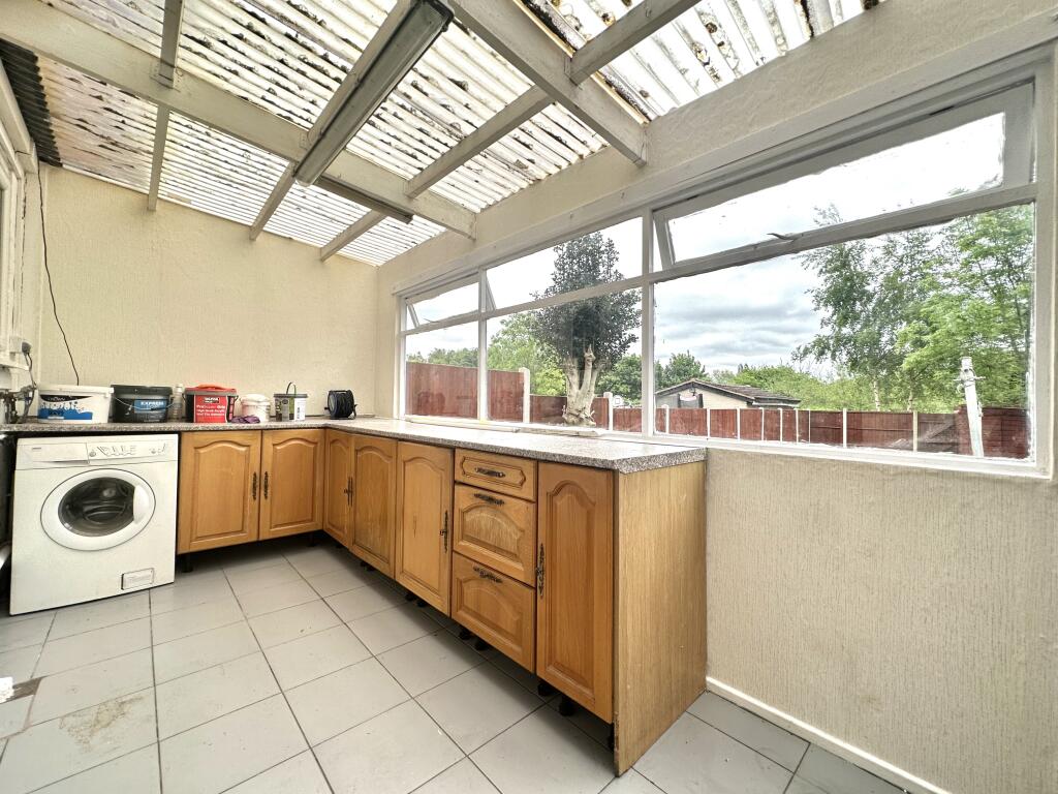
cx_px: 529
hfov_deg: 102.1
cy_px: 397
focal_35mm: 14
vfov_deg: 85.7
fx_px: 428
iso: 40
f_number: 2.2
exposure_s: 1/291
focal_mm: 2.22
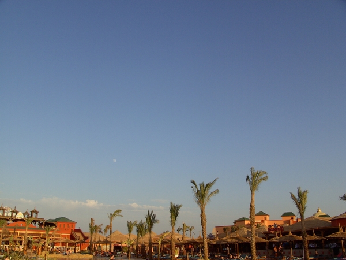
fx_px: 370
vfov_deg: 38.7
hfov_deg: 50.1
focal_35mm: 37
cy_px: 130
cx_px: 173
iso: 64
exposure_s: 1/250
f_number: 5.6
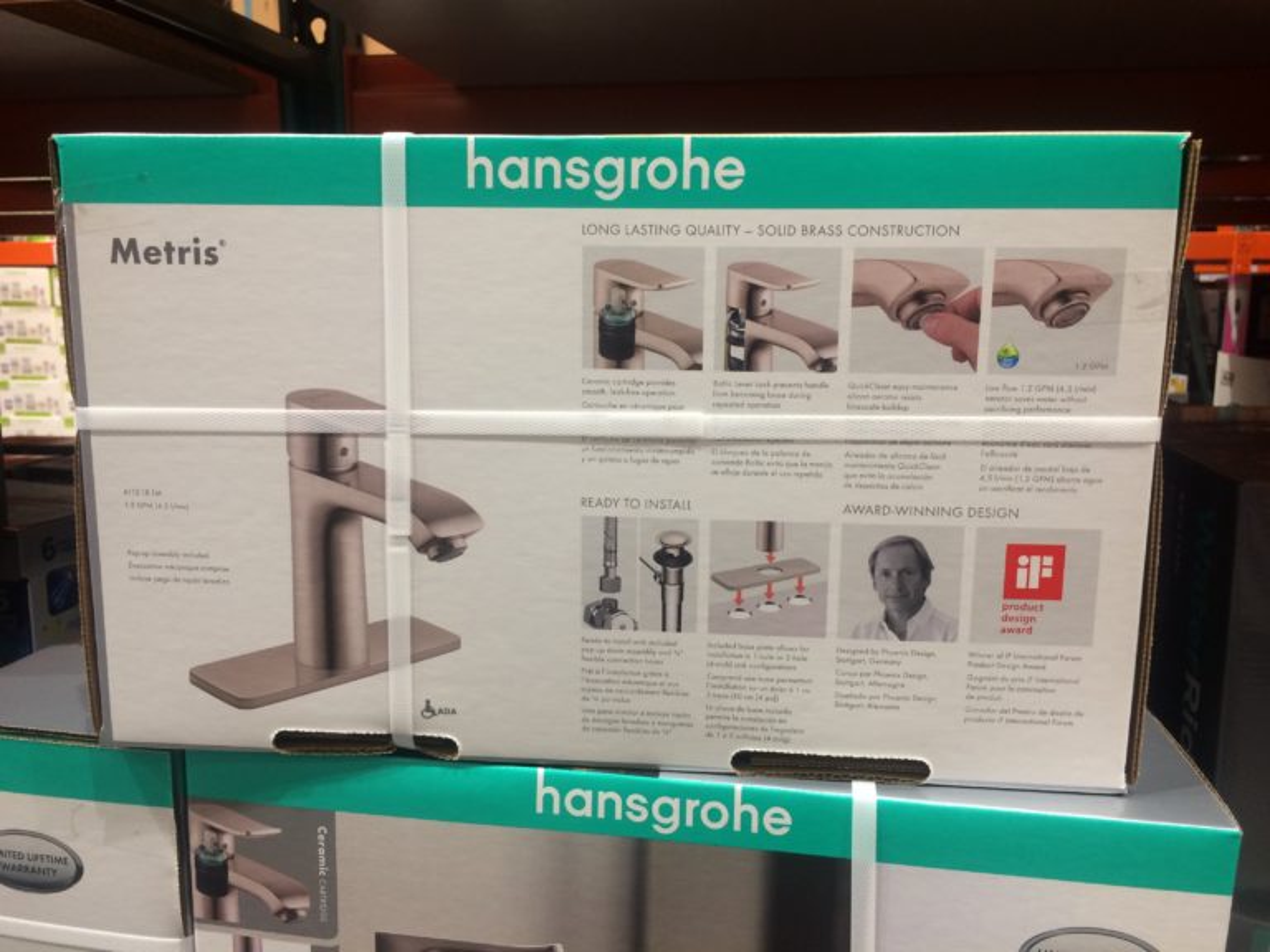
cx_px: 635
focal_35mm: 29
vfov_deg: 48.2
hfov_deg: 61.7
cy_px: 476
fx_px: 1064
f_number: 2.2
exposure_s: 1/30
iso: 100
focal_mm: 4.15
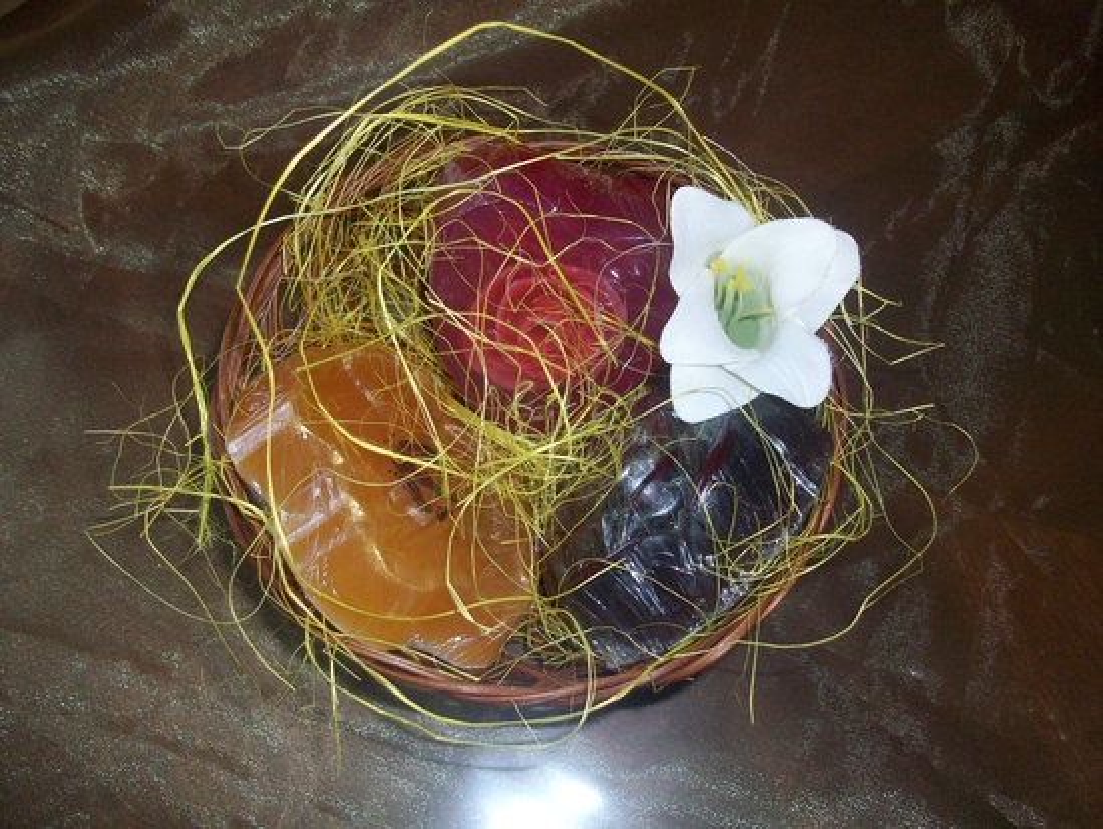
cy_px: 414
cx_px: 552
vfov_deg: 41.8
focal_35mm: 34
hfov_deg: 53.9
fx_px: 1084
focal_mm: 5.7
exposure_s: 1/60
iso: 160
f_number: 2.8
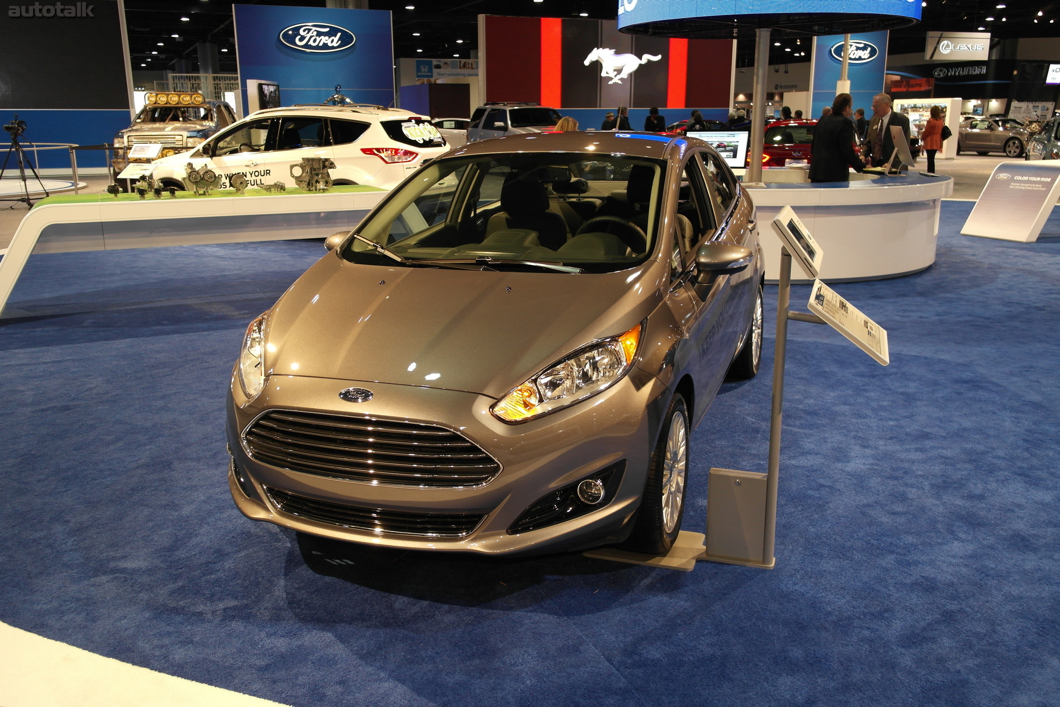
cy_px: 354
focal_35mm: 30
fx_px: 883
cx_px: 530
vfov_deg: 43.6
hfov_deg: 61.9
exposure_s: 1/60
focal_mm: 20
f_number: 3.5
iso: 400
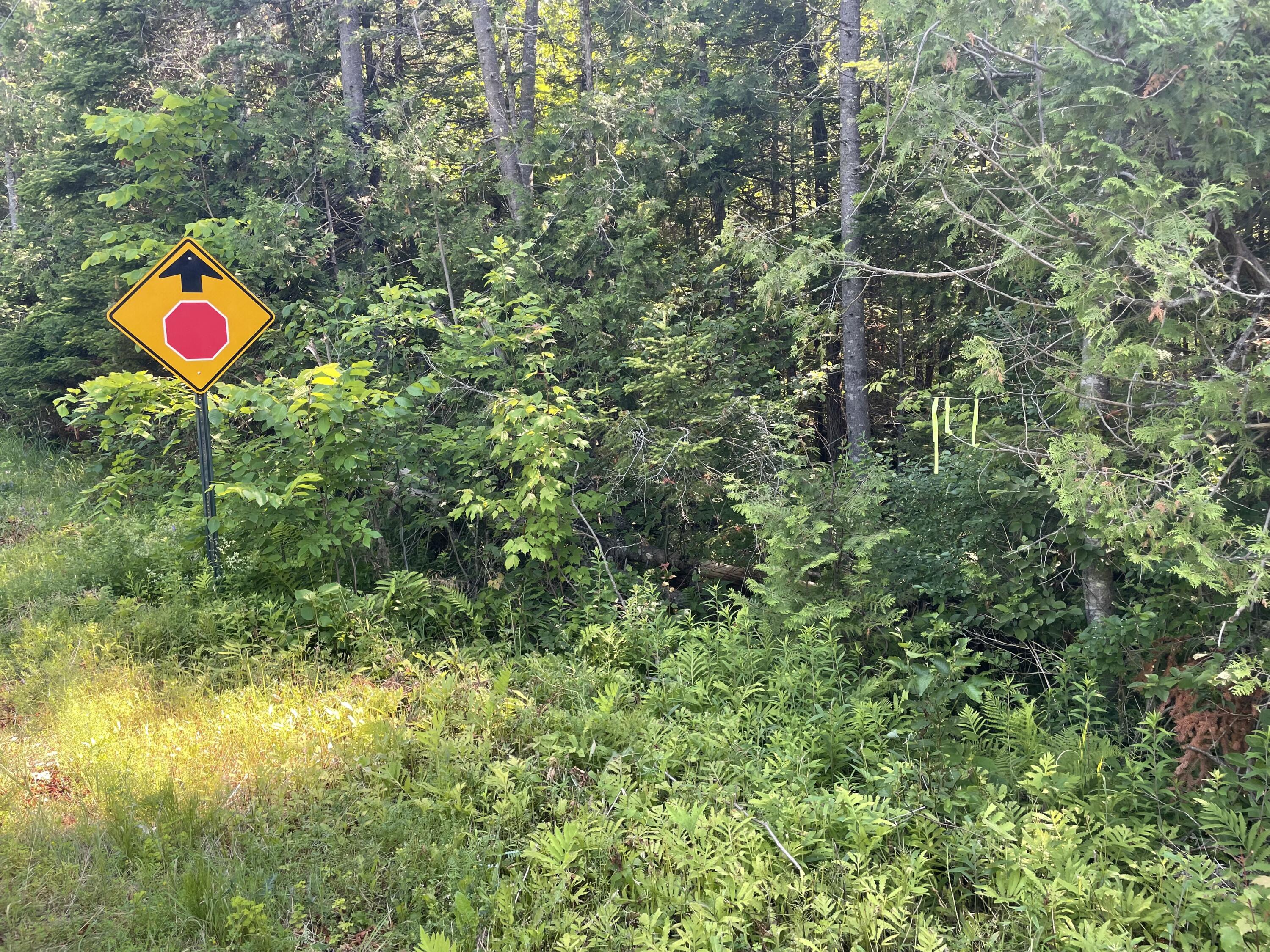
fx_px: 954
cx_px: 635
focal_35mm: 26
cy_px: 476
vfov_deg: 53.1
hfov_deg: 67.3
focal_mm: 4.2
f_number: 1.6
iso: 40
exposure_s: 1/121
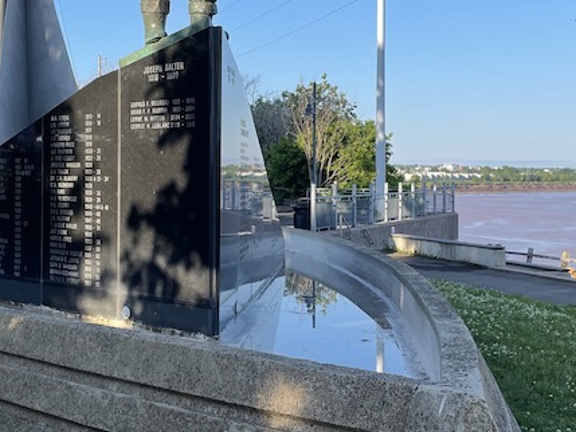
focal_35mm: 62
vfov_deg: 23.6
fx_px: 1032
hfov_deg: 31.2
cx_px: 275
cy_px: 174
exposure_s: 1/1887
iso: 32
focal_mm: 4.2
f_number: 1.6
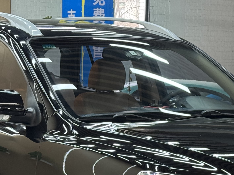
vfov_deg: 10.7
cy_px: 177
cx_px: 132
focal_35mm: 137
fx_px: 926
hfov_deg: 14.4
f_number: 1.78
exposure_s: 1/60
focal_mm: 6.76
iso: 160
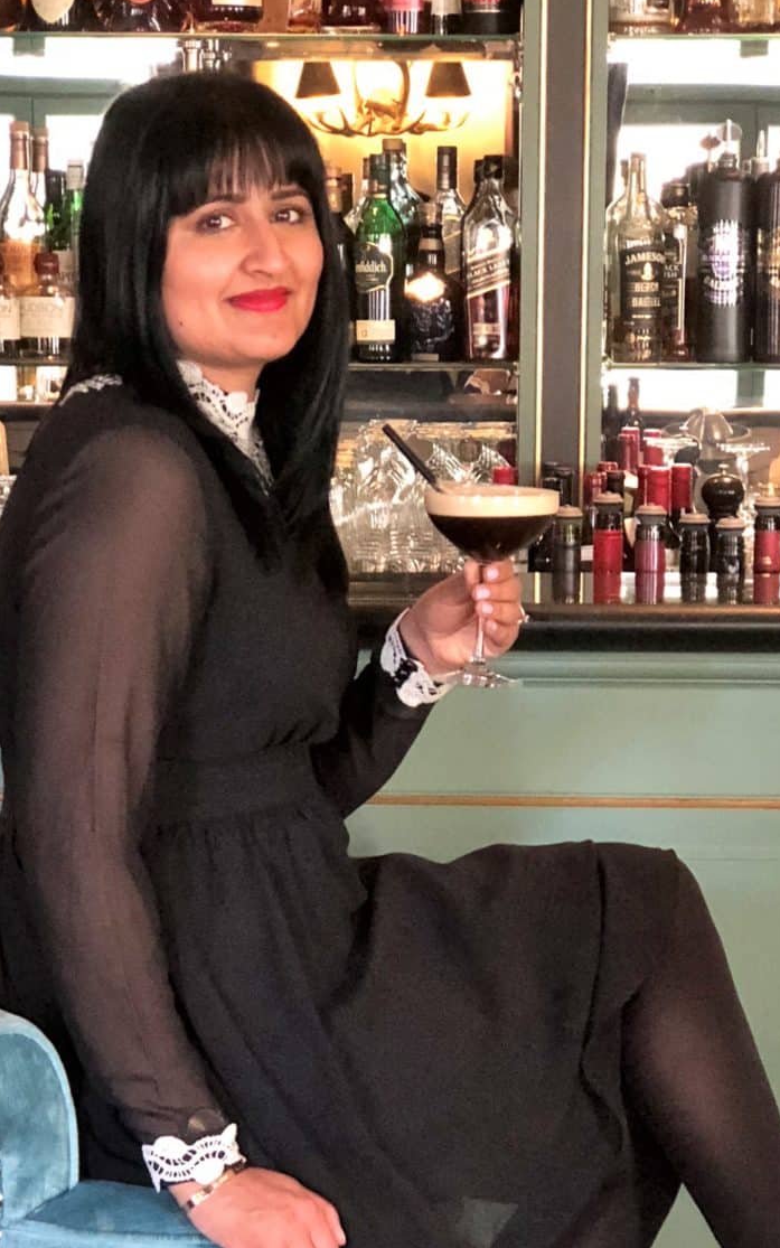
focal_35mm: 104
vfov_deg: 19.8
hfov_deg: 12.6
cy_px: 1016
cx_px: 375
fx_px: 3537
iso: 1250
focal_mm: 6.6
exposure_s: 1/50
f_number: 2.8
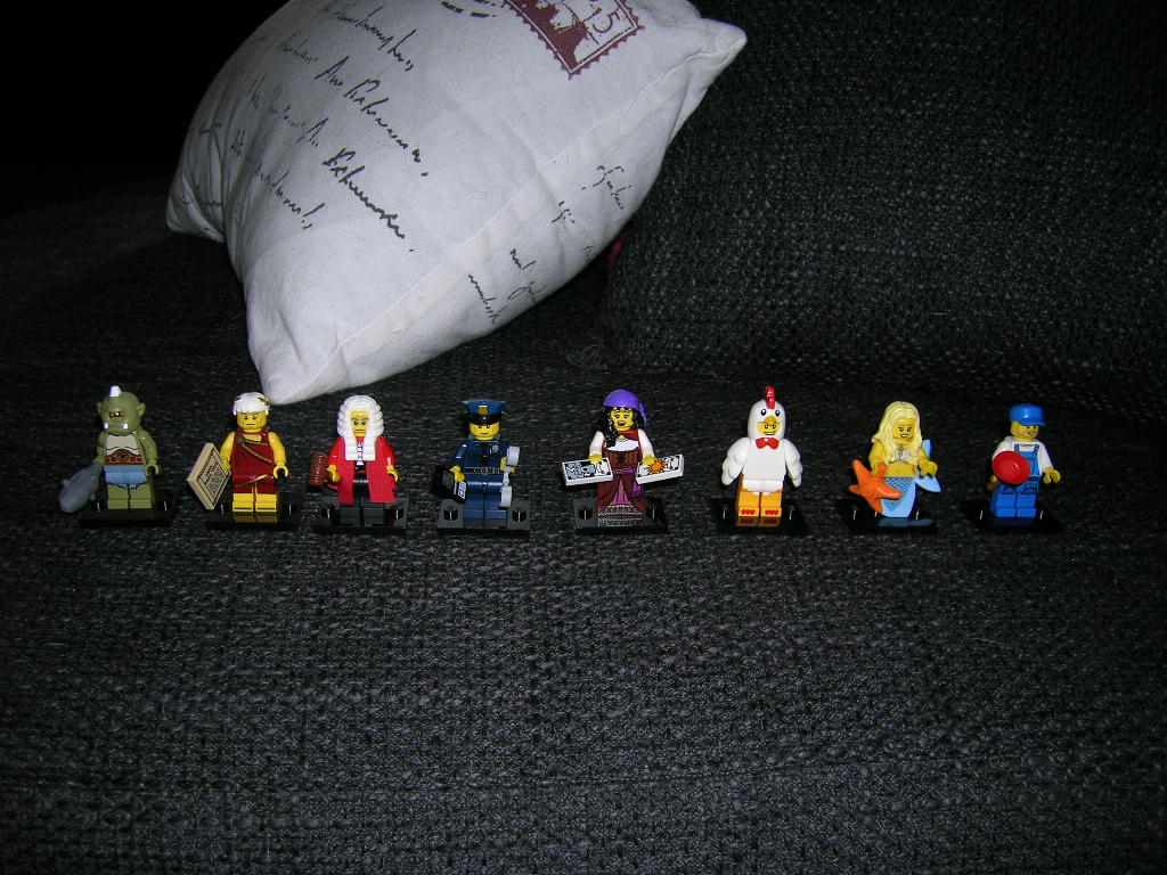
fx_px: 1146
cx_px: 584
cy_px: 438
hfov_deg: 54.0
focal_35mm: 34
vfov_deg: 41.8
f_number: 2.9
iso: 50
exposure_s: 1/60.1
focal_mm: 5.7
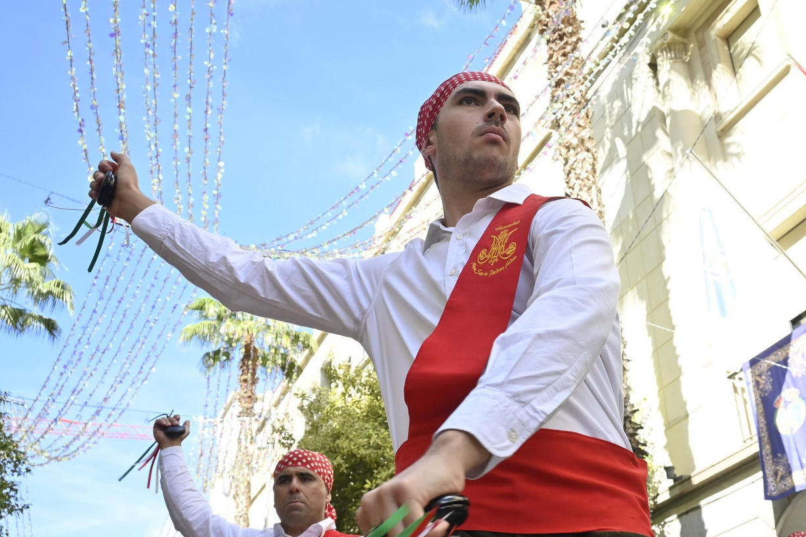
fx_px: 984
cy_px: 265
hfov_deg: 44.2
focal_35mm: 44
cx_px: 494
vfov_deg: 30.5
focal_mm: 22.5
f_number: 6.3
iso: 500
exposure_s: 1/500
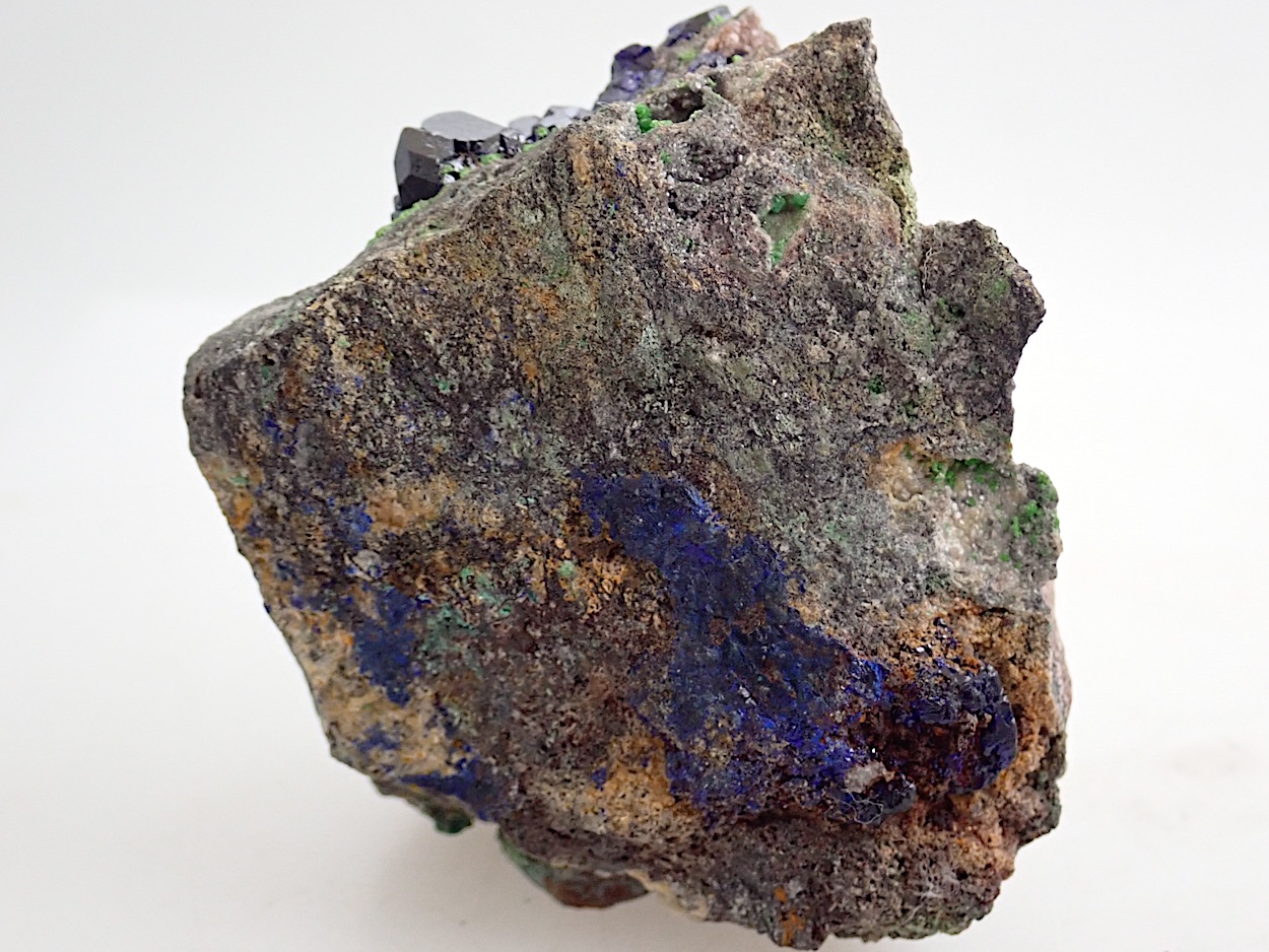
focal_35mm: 77
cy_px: 476
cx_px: 634
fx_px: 2823
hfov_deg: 25.3
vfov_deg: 19.1
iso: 800
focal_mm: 13.65
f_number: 4.1
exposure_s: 1/40
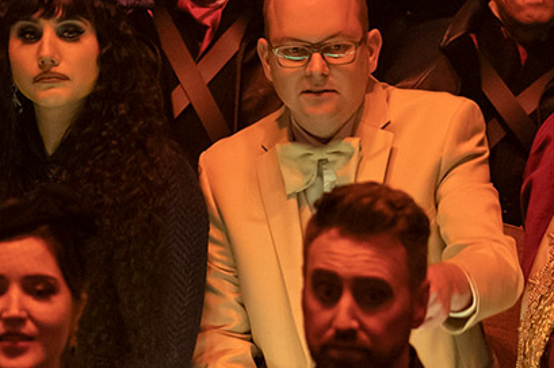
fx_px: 4797
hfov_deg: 6.6
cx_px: 326
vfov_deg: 4.4
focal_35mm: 312
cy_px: 344
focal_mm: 85
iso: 3200
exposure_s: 1/125
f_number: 1.8
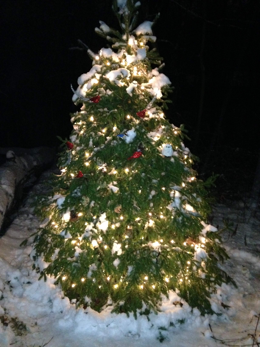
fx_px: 330
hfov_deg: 42.9
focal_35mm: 33
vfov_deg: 55.4
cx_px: 130
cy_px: 174
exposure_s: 1/16
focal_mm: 4.12
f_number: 2.4
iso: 800
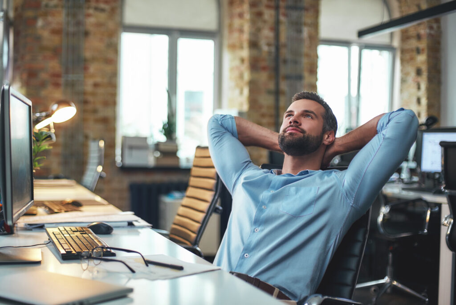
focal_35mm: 50
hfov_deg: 39.6
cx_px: 228
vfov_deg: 27.0
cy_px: 152
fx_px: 634
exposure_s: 1/100
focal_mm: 50
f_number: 2.2
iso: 400
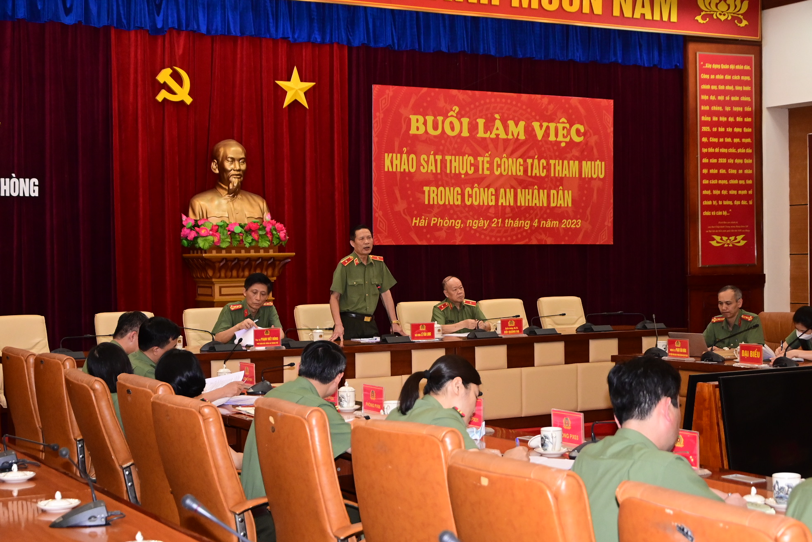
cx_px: 406
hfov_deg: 33.4
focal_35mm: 60
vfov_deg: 22.6
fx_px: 1353
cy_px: 271
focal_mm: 40
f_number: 5.6
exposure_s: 1/200
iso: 2500
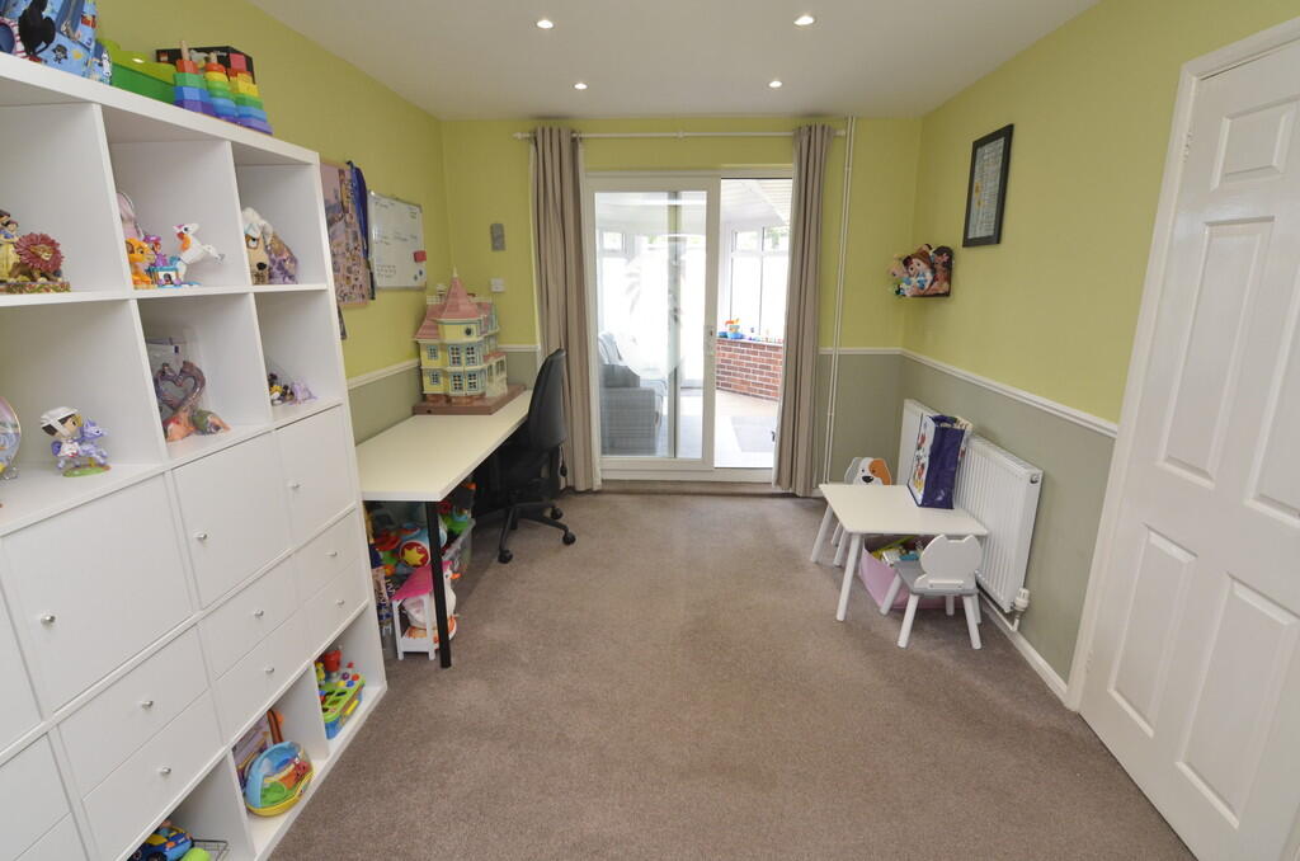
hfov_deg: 95.1
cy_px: 430
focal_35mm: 16
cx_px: 650
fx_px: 595
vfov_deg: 71.8
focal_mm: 11
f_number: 7.1
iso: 800
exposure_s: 1/50
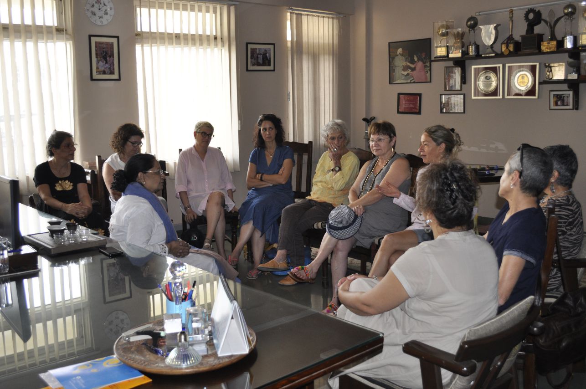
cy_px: 194
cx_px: 293
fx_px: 585
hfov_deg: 53.2
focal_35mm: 36
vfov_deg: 36.8
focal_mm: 24
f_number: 4
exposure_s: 1/125
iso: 500
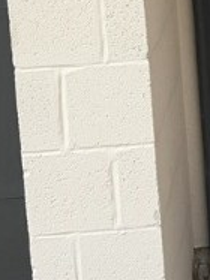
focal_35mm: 119
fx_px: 964
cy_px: -103
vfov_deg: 15.6
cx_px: 320
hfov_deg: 11.9
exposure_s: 1/30
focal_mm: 4.15
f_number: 2.2
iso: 25
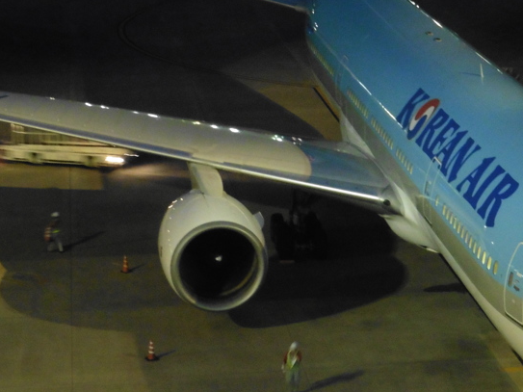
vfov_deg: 12.7
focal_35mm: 117
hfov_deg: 16.7
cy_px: 167
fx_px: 1767
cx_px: 414
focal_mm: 11
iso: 640
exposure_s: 1/4
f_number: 4.8
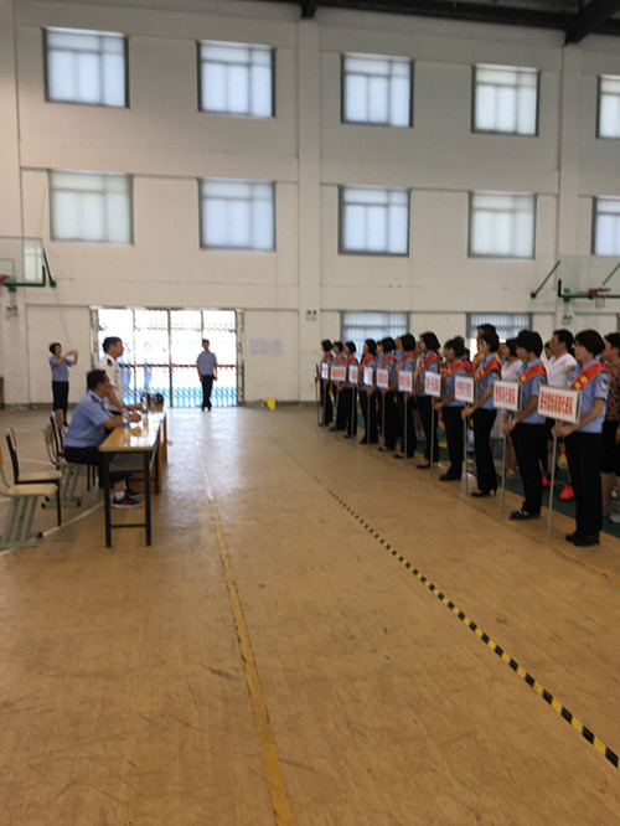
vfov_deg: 61.6
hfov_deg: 48.3
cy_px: 413
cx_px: 310
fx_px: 692
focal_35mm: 29
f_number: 2.2
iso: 25
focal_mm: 4.15
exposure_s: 1/50
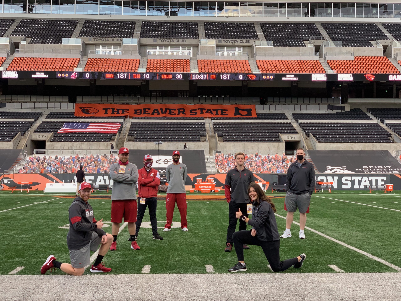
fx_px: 602
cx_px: 200
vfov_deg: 28.0
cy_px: 150
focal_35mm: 52
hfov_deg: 36.8
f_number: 2.4
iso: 40
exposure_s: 1/122
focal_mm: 6
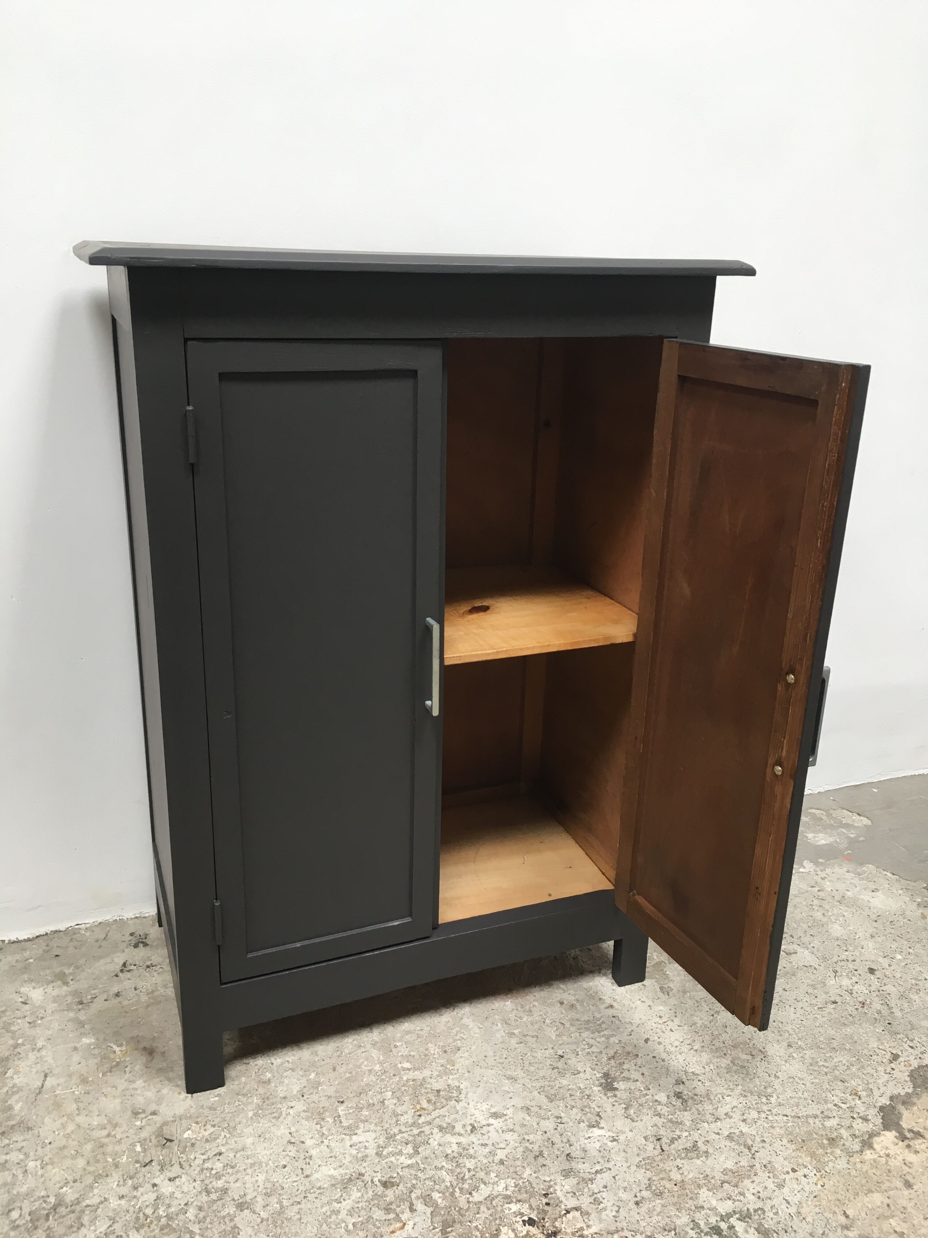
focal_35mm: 29
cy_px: 619
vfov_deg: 61.7
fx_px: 1037
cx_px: 464
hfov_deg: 48.2
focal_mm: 4.15
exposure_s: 1/33
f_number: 2.2
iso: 64
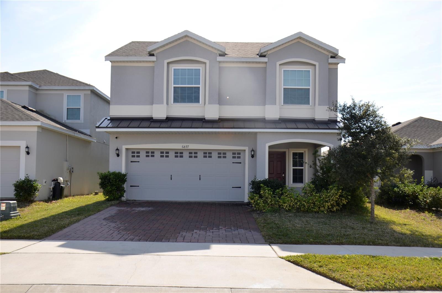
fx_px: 423
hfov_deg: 55.2
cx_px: 221
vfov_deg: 38.2
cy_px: 146
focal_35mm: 34
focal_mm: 23
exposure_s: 1/250
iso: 100
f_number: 8
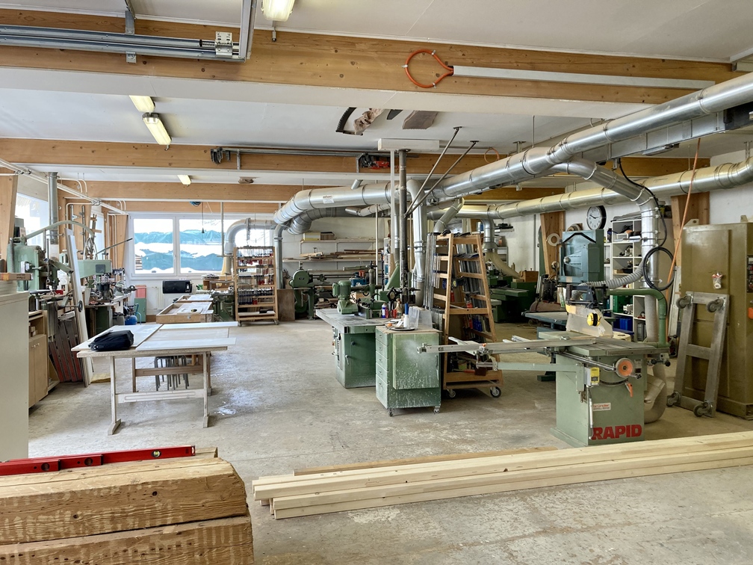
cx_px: 376
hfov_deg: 63.4
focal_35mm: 28
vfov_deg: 49.7
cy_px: 282
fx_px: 609
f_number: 1.8
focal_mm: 3.99
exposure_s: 1/50
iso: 50
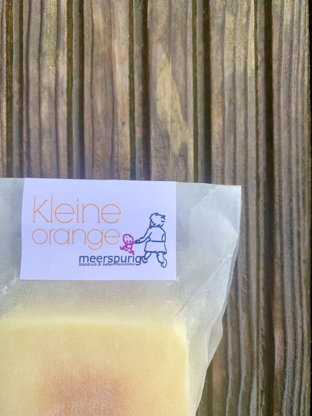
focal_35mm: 26
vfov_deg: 67.3
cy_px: 208
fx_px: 312
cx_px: 156
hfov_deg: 53.1
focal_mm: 4.25
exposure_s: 1/656
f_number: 1.8
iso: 25
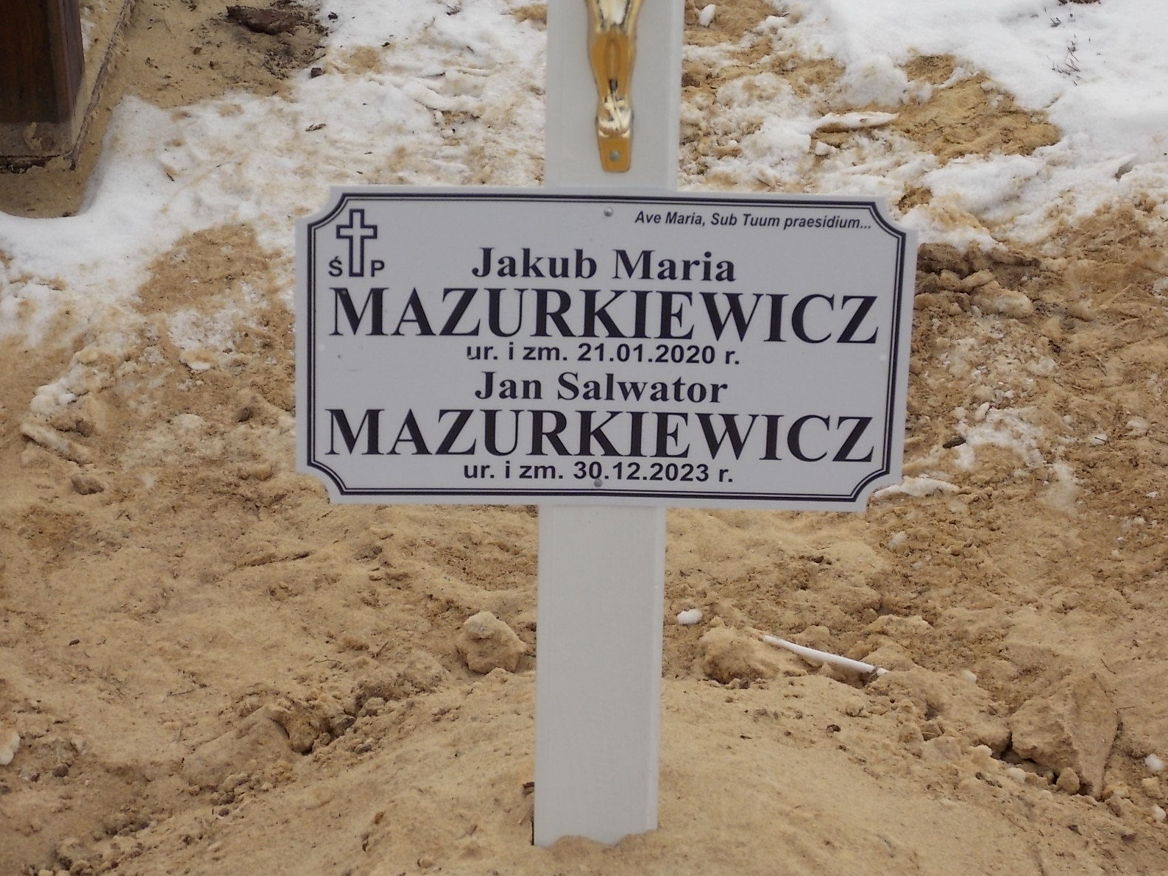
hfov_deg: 16.6
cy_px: 436
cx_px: 584
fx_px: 4015
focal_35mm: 119
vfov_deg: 12.4
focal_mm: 20.9
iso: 80
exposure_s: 1/320
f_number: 4.8
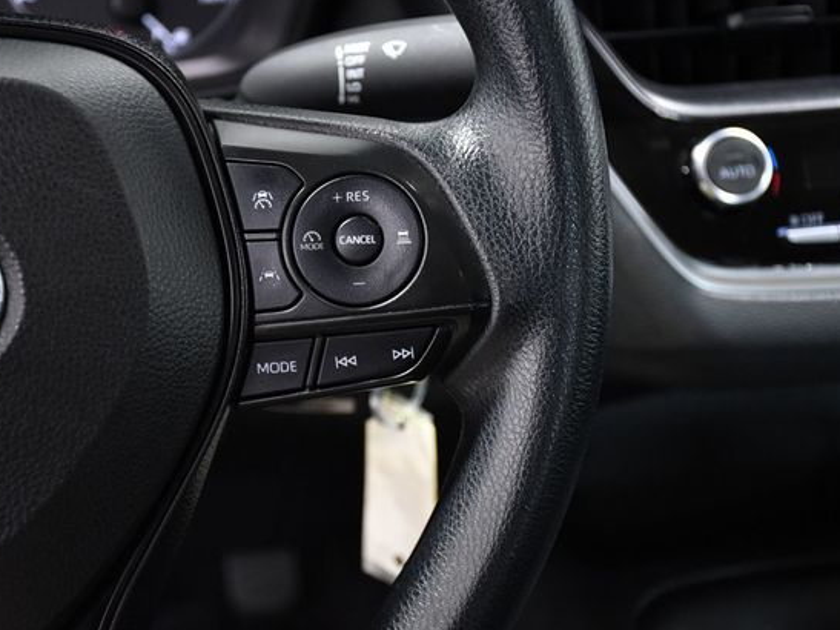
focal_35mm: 81
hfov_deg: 24.1
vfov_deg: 18.2
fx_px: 1965
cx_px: 395
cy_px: 321
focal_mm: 48
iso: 2500
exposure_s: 1/100
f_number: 4.8
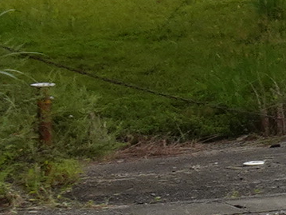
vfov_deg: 5.9
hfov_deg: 6.7
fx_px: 2090
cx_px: 1017
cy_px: 106
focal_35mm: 253
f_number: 4
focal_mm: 5.9
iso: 80
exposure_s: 1/160
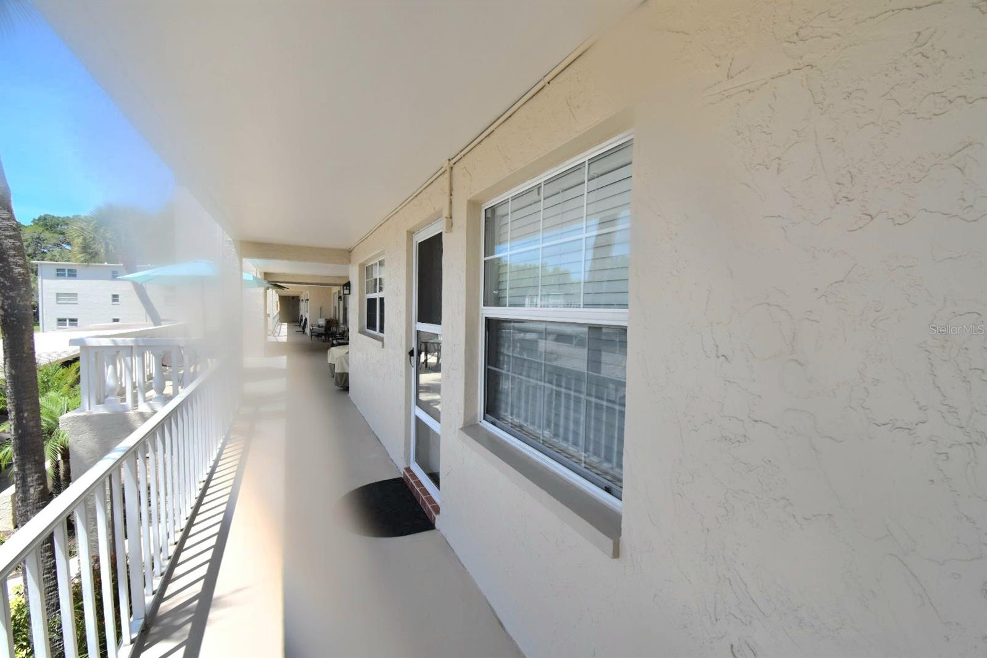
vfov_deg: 77.3
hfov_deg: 100.4
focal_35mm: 15
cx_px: 494
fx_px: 411
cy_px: 329
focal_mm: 10
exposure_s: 1/400
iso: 200
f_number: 9
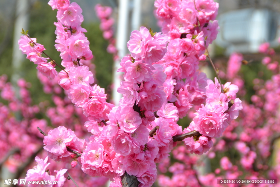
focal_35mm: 129
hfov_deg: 15.9
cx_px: 140
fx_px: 1003
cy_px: 94
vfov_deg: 10.6
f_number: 8
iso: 110
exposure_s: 1/250
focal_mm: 86
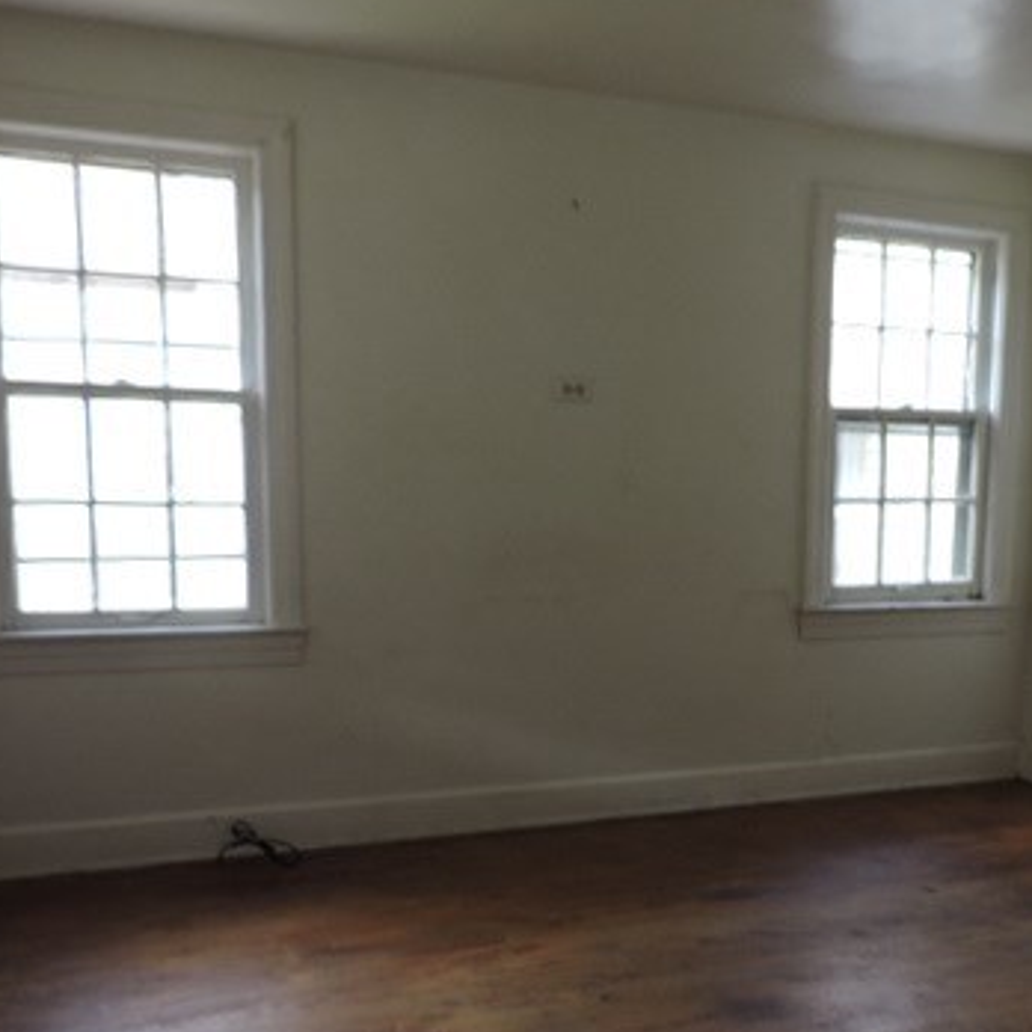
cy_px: 673
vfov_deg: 42.4
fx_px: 1315
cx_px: 738
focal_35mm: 39
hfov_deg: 41.9
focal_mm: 4.3
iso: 100
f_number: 3
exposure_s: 1/30
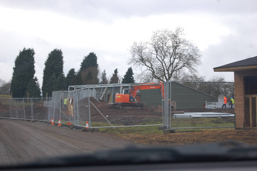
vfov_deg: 16.5
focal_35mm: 82
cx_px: 128
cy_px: 86
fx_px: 588
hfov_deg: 24.6
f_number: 5.6
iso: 220
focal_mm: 55
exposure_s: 1/125
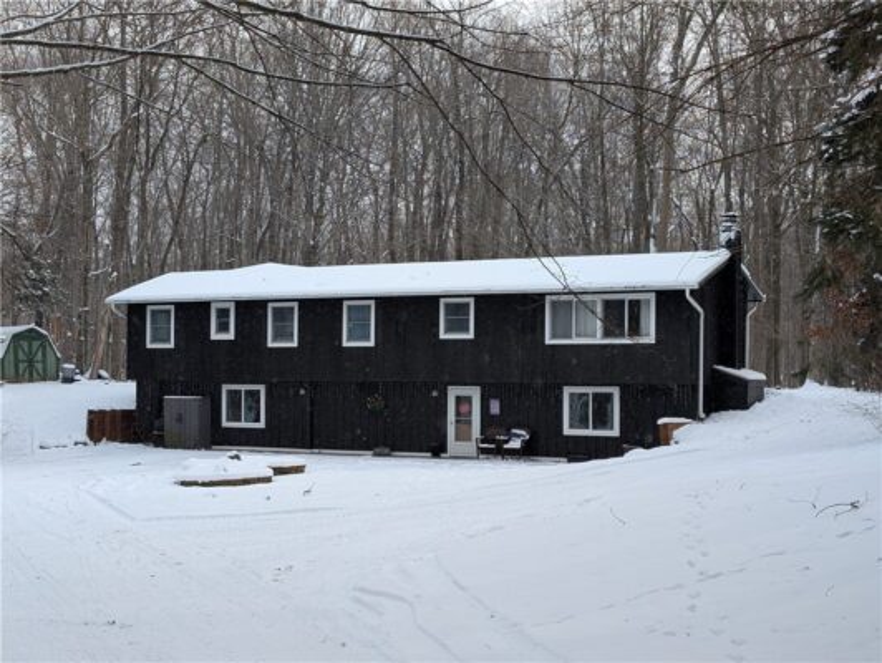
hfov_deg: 38.9
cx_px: 441
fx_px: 1250
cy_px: 332
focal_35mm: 49
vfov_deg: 29.7
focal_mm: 6.9
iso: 22
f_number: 1.68
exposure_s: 1/646
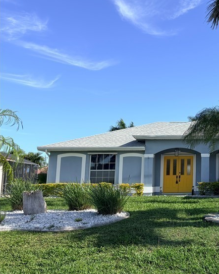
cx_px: 253
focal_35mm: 47
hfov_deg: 28.5
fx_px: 381
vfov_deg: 39.5
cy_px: 119
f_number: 1.6
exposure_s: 1/2865
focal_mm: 5.96
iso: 50
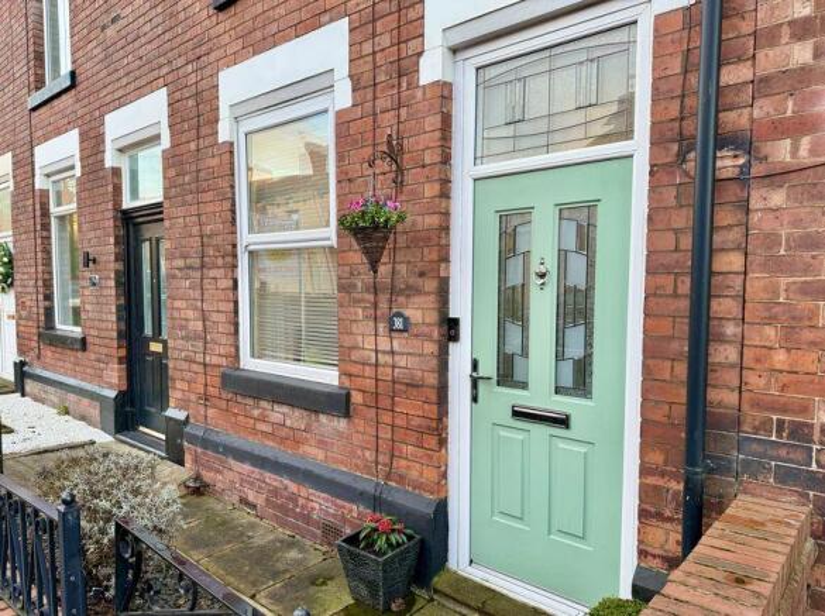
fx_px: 571
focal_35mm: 24
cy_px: 308
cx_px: 412
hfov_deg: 71.7
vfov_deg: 56.7
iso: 100
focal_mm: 6.76
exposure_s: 1/121
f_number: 1.78
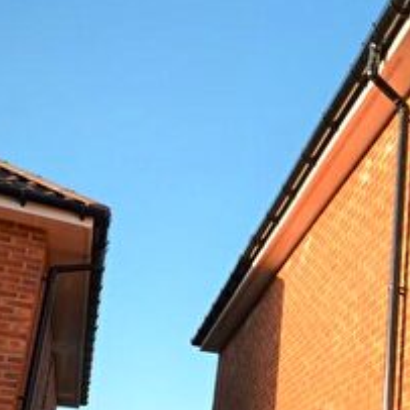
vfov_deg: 35.2
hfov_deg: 26.8
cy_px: 397
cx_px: 620
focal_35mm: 44
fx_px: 590
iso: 100
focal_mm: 10
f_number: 6.3
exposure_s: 1/160
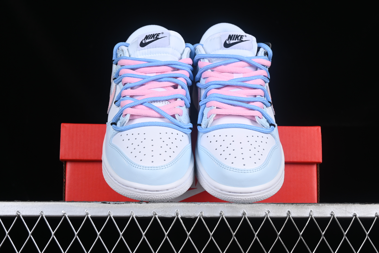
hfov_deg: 27.0
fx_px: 790
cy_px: 126
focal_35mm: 75
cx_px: 190
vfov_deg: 18.2
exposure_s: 1/80
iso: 160
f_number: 8
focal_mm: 50
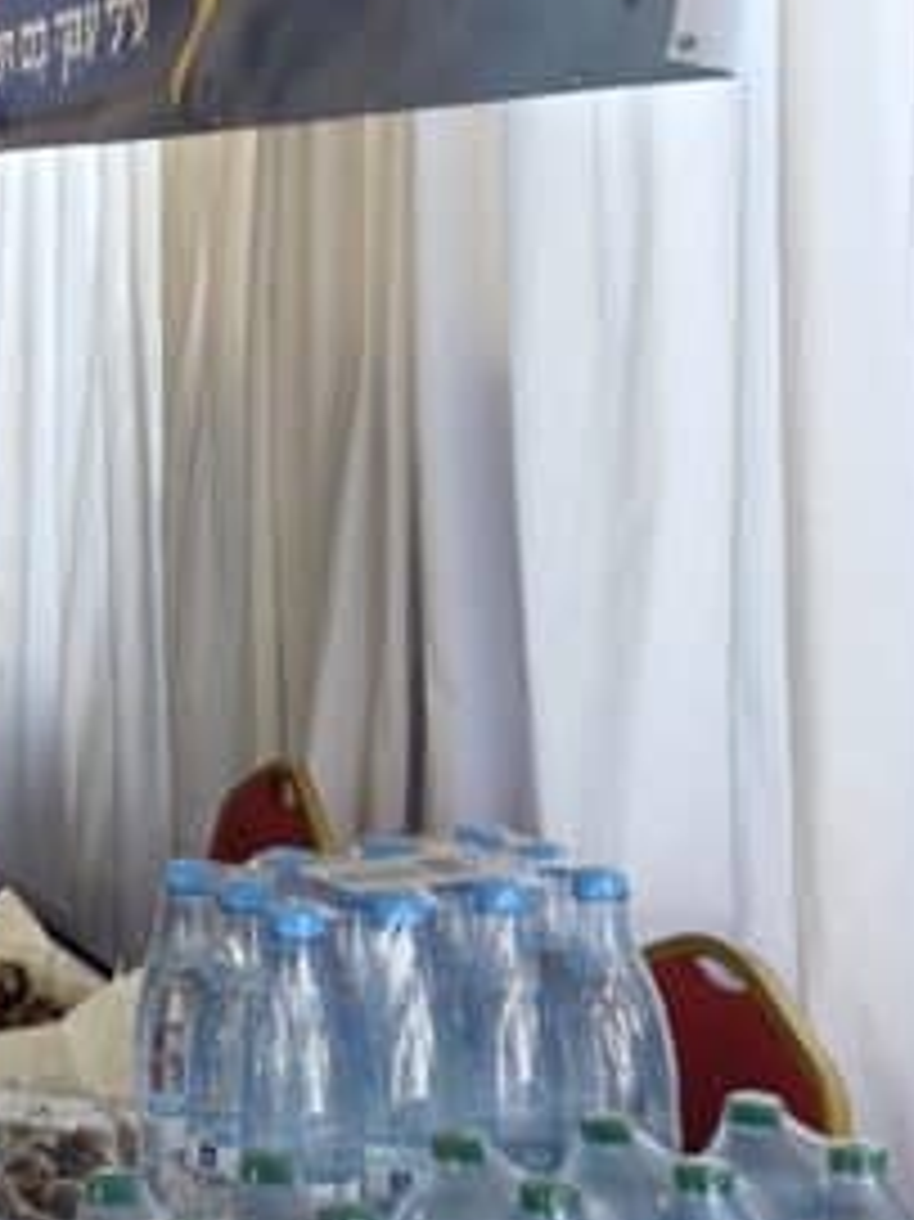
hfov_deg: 15.9
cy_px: 284
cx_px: -356
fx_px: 3065
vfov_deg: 22.3
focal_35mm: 87
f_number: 1.7
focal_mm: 6.3
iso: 25
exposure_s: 1/100
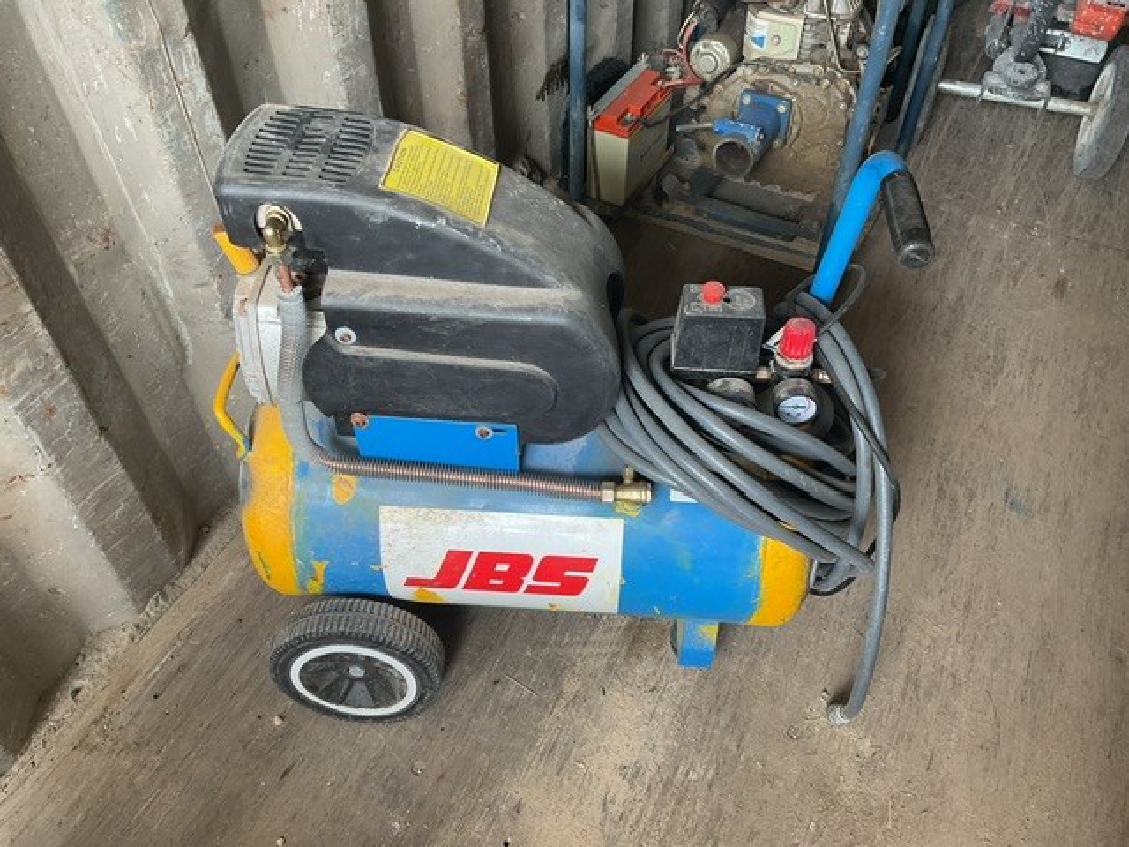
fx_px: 946
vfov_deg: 48.2
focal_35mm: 29
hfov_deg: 61.7
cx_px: 564
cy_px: 424
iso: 40
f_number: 1.8
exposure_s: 1/50
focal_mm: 3
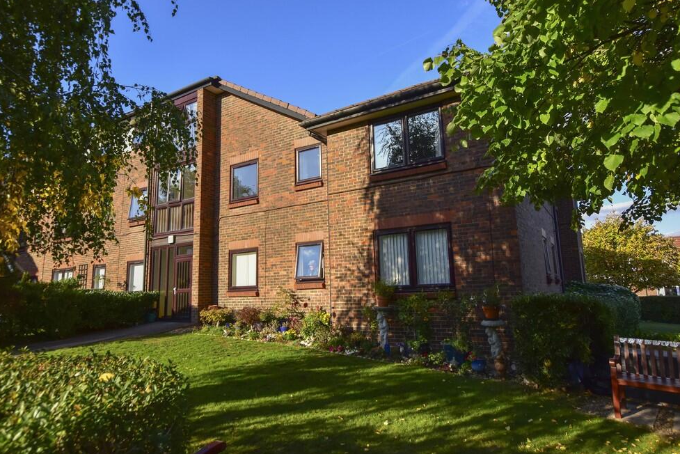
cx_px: 338
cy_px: 222
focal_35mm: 22
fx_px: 416
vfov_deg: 57.3
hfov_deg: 78.6
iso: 640
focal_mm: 14
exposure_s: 1/800
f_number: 8
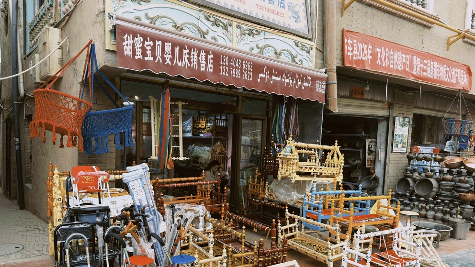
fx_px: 340
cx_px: 235
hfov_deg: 69.9
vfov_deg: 42.5
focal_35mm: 27
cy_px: 172
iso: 64
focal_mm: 6.76
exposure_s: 1/574
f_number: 1.78
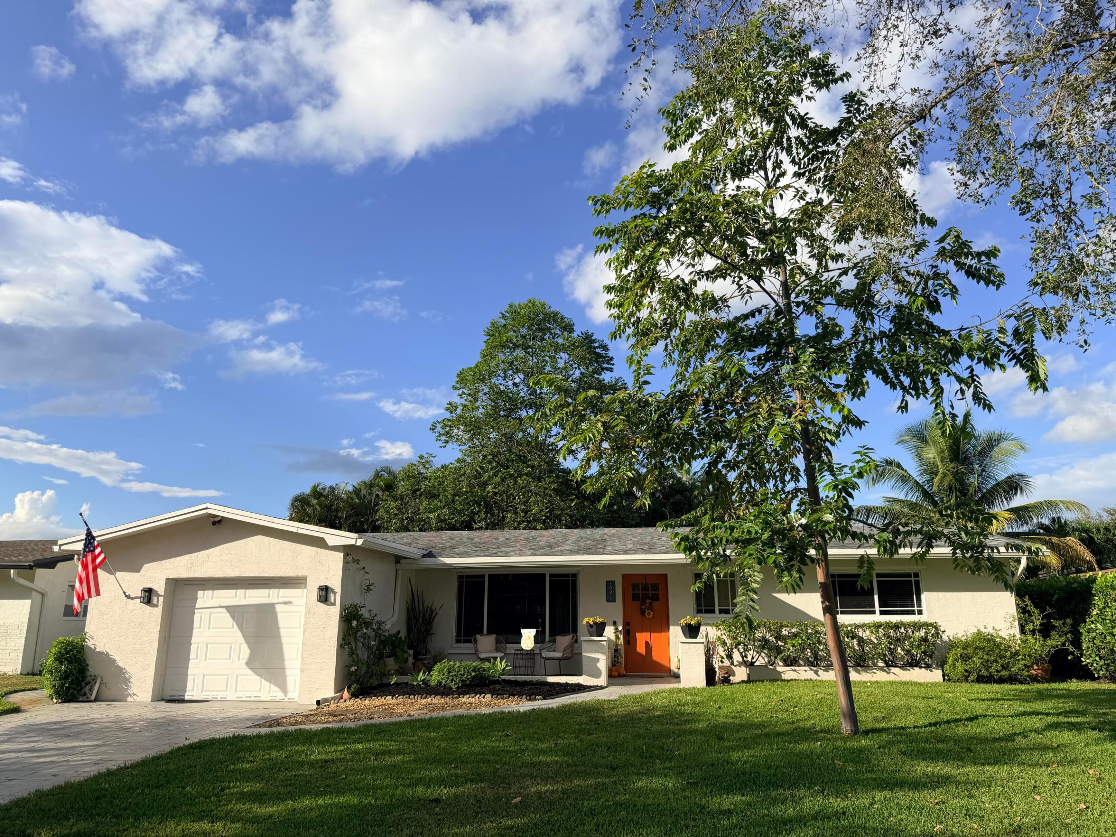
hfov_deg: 71.6
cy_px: 418
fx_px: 774
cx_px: 558
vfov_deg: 56.8
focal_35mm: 24
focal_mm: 6.76
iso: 80
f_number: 1.78
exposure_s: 1/4405
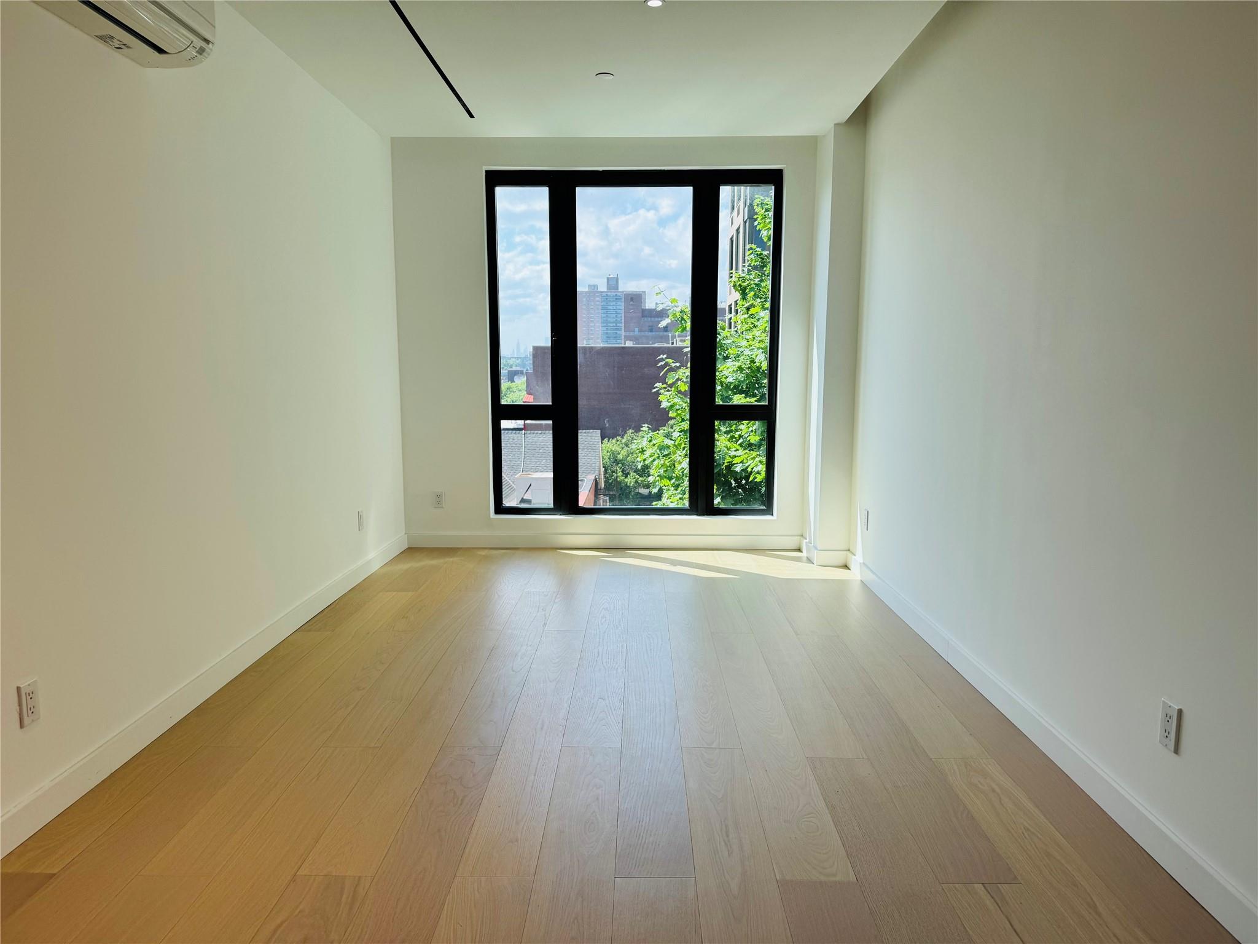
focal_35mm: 24
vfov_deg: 56.8
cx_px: 629
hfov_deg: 71.6
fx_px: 872
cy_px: 472
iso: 80
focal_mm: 6.76
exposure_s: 1/1042
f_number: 1.78
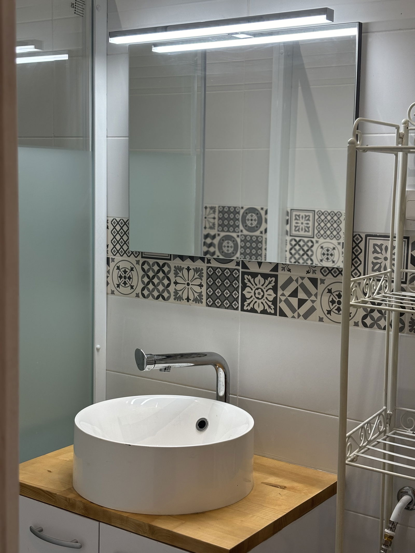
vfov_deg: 36.8
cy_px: 276
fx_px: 831
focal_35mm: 52
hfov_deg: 28.0
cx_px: 208
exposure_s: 1/100
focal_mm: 5.96
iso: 40
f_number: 1.6
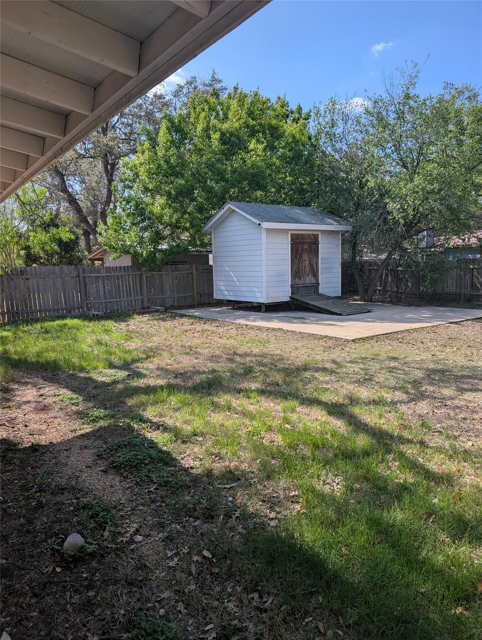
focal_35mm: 24
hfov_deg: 56.9
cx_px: 241
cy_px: 320
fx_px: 444
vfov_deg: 71.5
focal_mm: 6.9
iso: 18
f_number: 1.68
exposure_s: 1/790
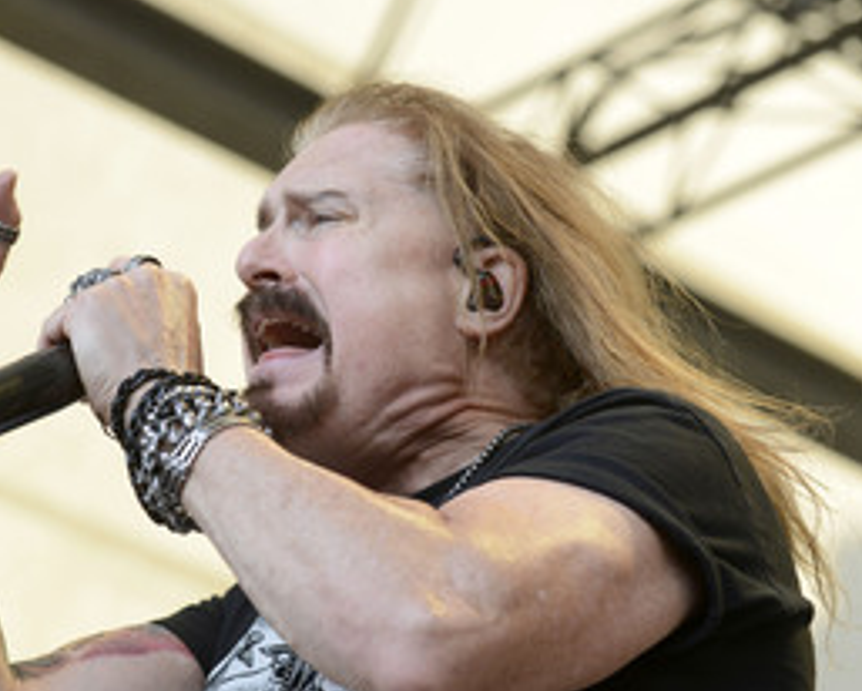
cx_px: 190
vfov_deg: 10.4
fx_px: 3779
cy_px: 423
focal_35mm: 148
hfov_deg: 13.0
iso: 1000
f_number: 4.5
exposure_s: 1/640
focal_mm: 90
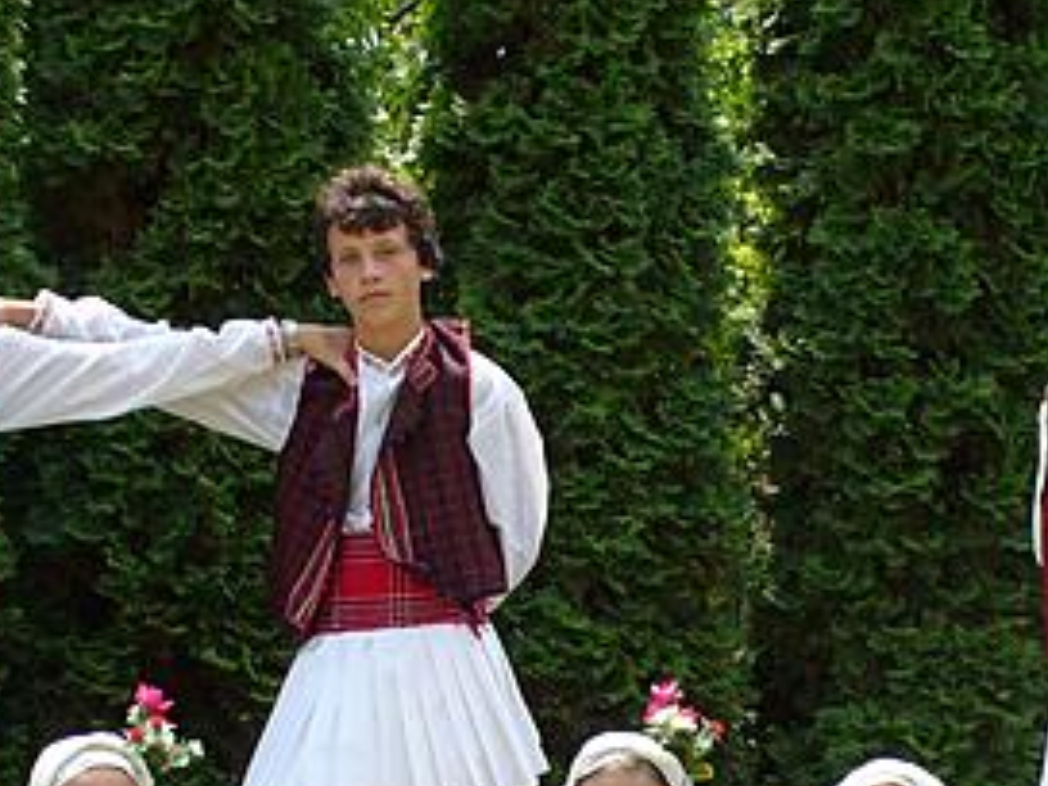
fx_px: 2634
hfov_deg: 22.4
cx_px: 744
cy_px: 720
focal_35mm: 87
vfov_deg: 16.7
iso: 80
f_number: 5.6
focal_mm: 6.1
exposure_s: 1/160
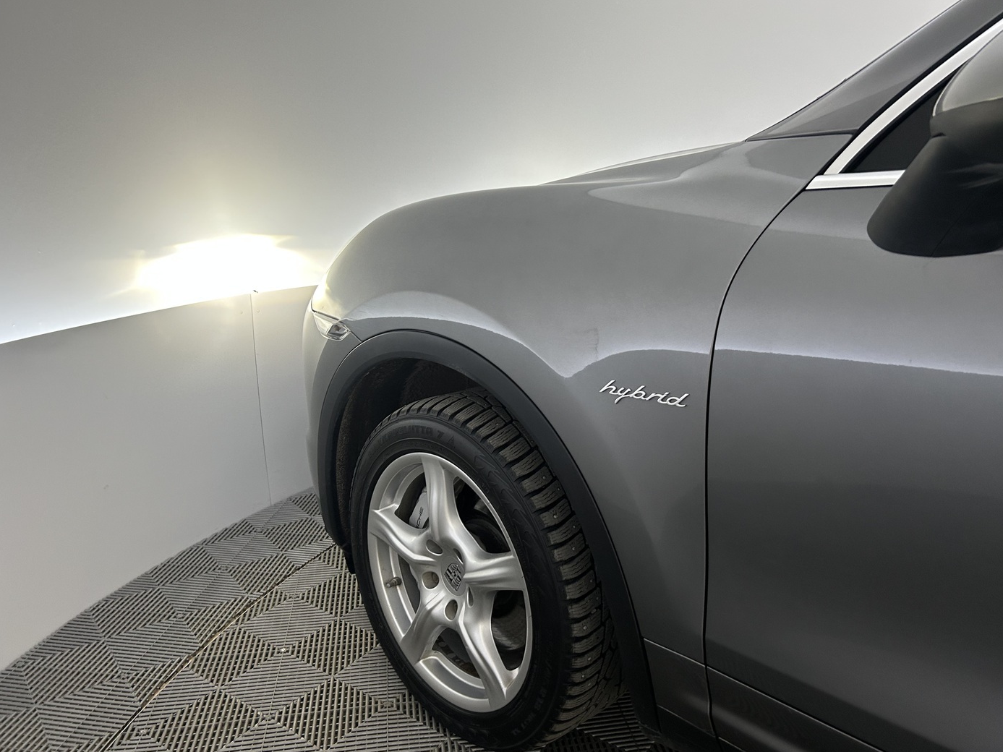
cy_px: 364
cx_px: 518
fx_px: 782
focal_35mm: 27
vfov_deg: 51.3
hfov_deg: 65.3
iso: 125
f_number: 1.5
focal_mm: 5.7
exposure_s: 1/96
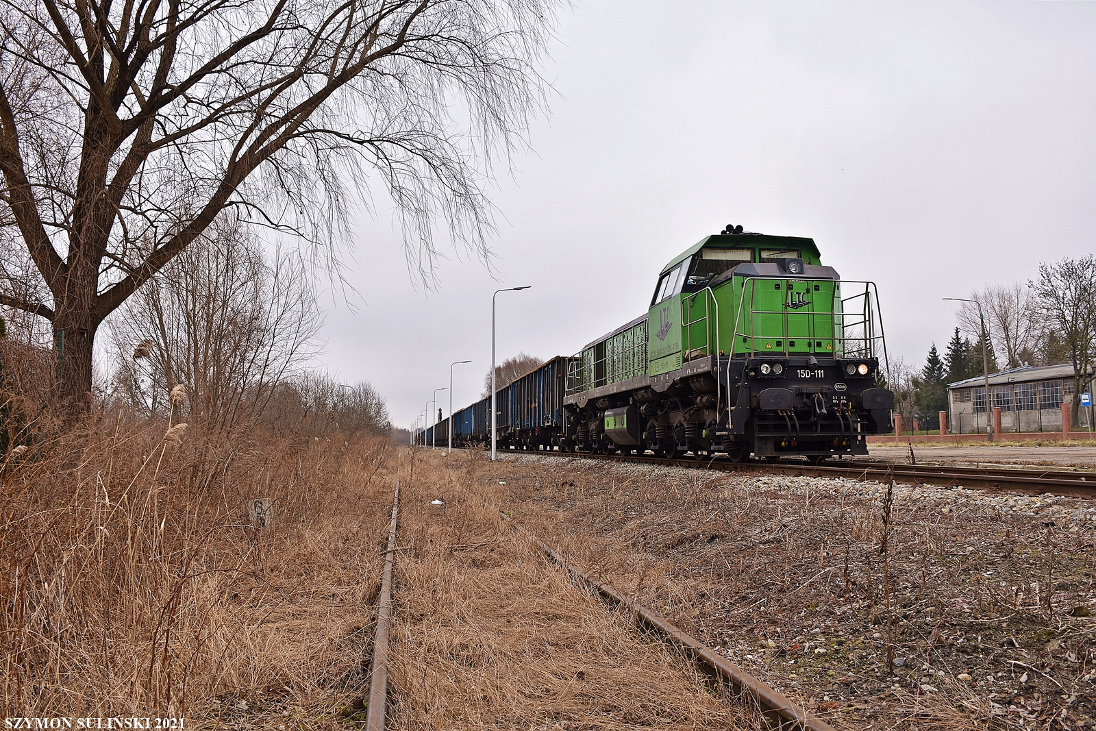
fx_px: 913
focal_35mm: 30
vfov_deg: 43.6
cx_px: 548
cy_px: 366
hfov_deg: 61.9
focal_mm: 20
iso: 100
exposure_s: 1/125
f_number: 5.6
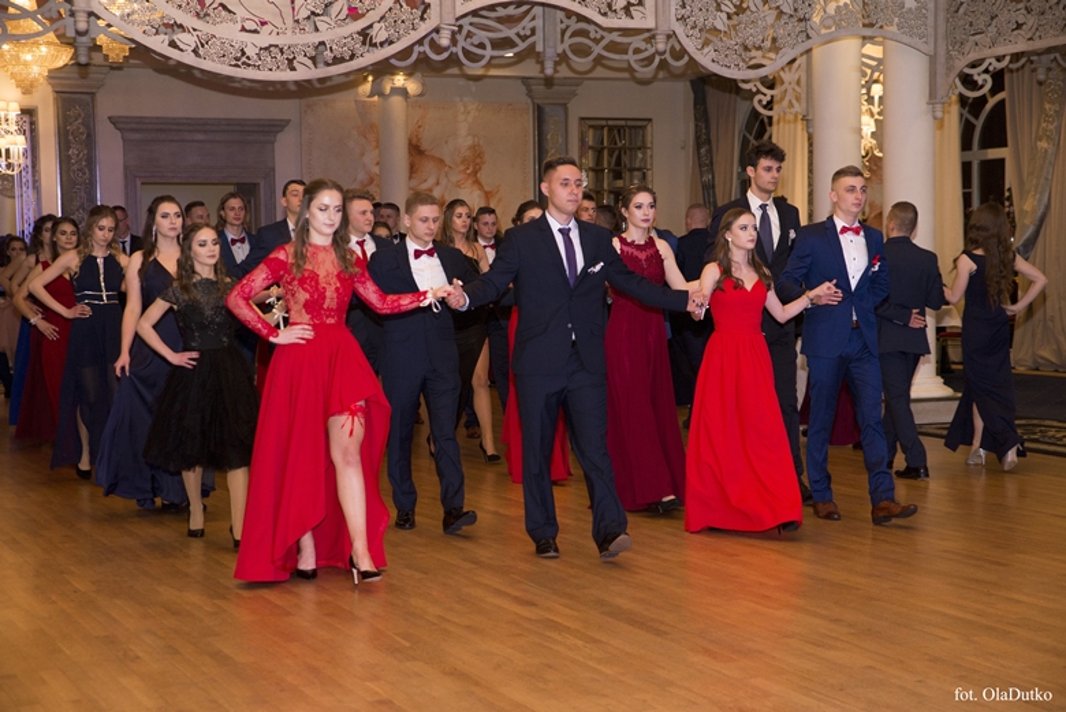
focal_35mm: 70
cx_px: 533
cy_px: 356
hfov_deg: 28.8
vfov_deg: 19.5
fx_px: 2074
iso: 1250
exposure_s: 1/200
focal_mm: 70
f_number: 5.6
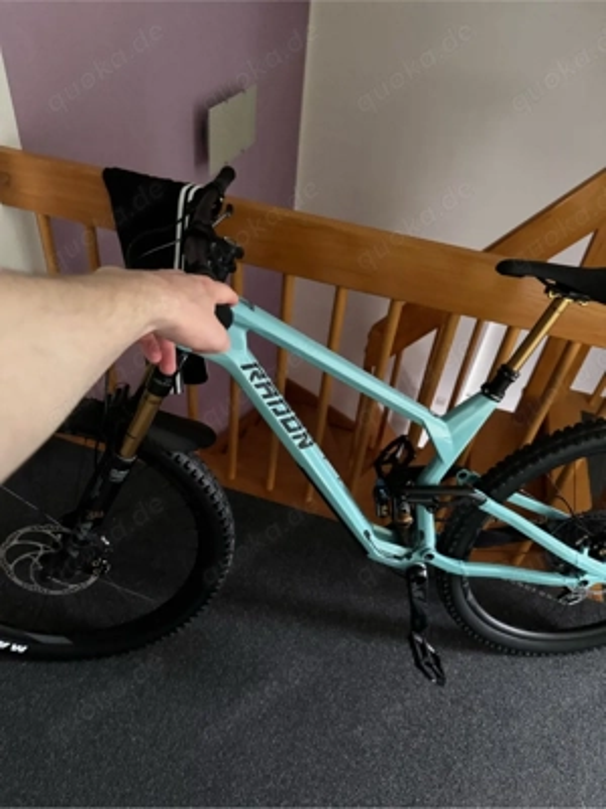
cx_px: 303
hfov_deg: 56.8
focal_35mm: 24
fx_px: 560
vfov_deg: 71.6
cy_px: 404
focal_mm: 6.76
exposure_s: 1/32
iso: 1000
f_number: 1.78
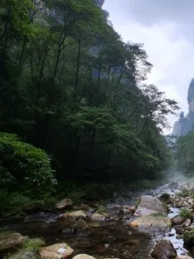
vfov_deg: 58.3
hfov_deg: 42.1
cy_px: 133
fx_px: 232
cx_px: 171
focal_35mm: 31
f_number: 2.2
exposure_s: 1/382
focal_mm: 1.4
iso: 50
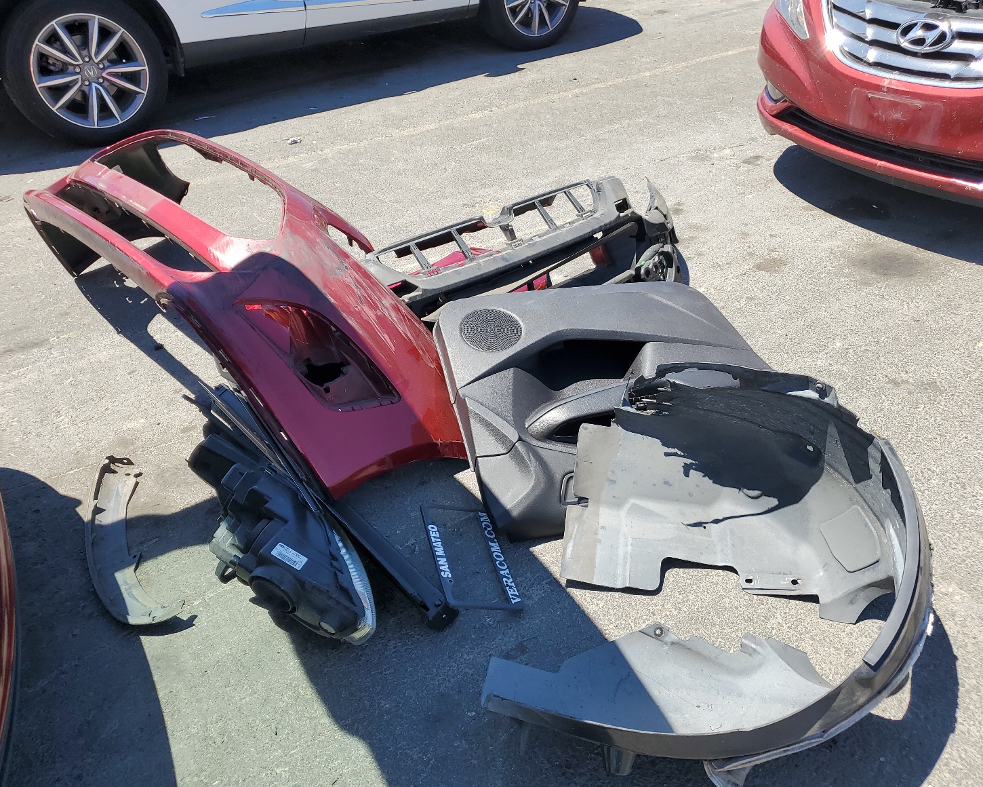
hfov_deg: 62.2
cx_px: 500
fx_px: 815
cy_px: 396
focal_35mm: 28
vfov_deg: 51.5
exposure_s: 1/1429
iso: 50
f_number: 1.5
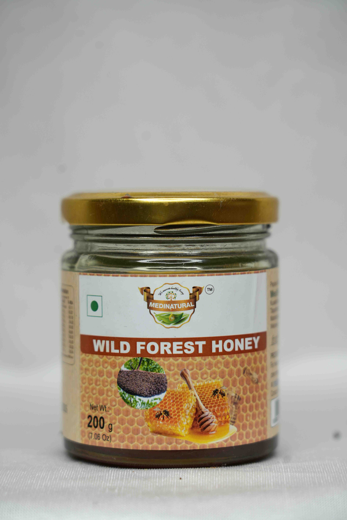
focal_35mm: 105
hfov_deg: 13.0
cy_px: 260
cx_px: 174
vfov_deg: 19.5
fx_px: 1518
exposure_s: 1/80
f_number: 5
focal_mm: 105
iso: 250
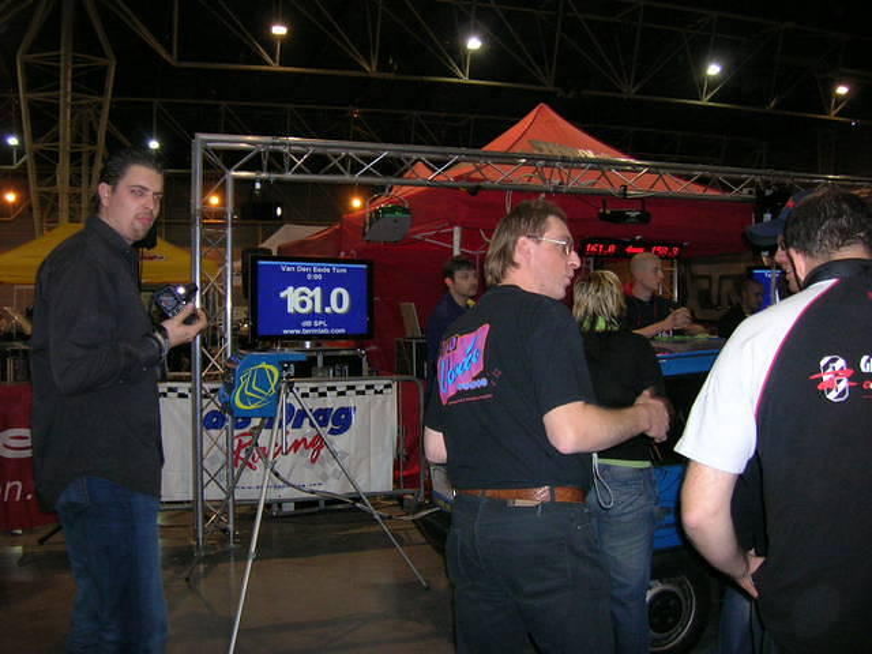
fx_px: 856
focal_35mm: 34
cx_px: 436
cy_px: 327
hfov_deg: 54.0
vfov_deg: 41.8
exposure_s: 1/60.1
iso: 140
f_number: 2.9
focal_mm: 5.7
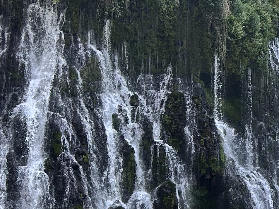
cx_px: 434
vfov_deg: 13.4
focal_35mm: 110
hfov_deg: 16.2
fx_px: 887
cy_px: 34
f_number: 1.5
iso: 50
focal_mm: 5.7
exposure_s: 1/471
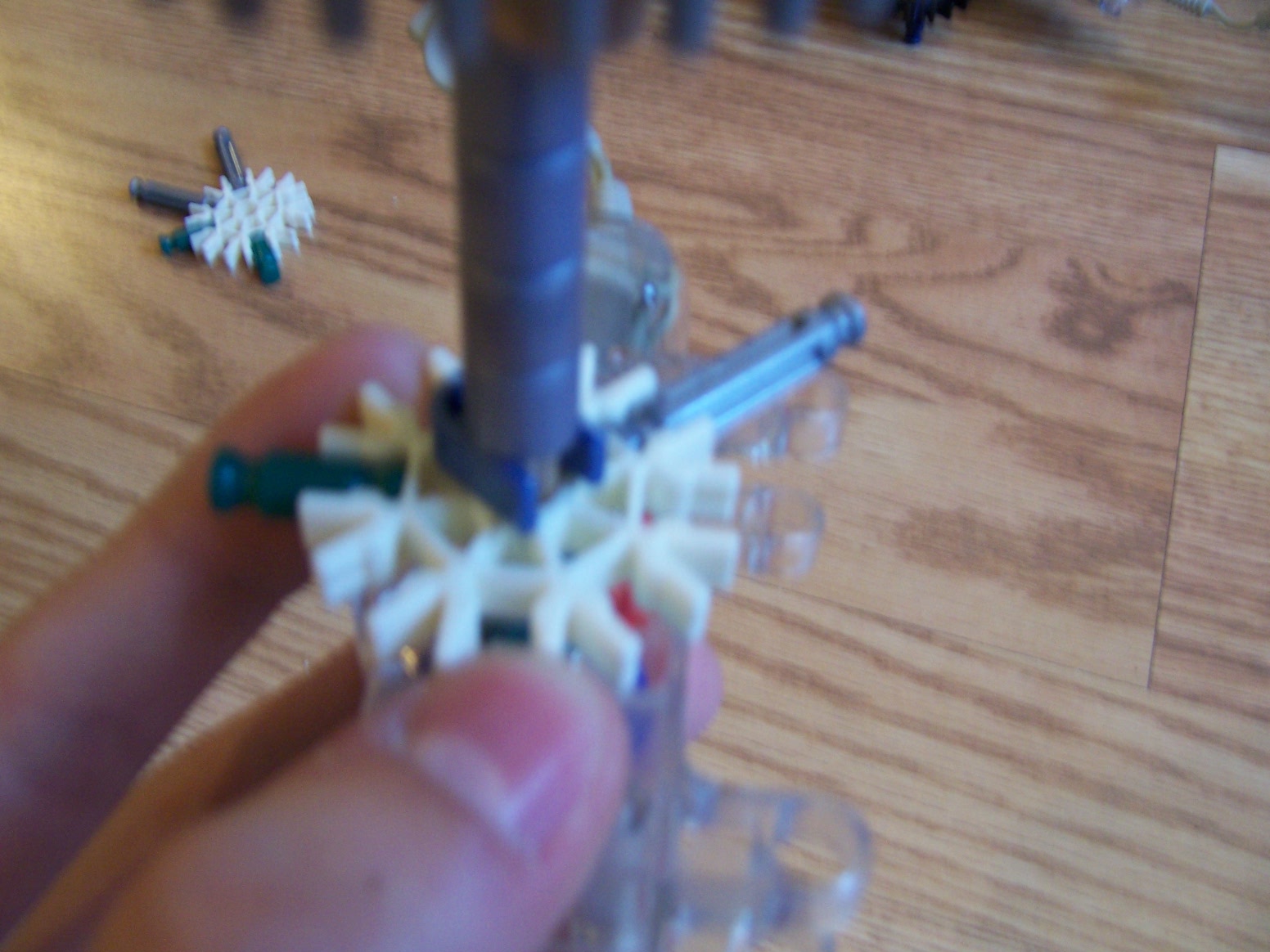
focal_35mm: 33
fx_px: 1211
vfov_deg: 42.9
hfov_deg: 55.4
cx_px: 635
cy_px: 476
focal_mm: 5.5
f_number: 3.4
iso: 140
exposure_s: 1/10
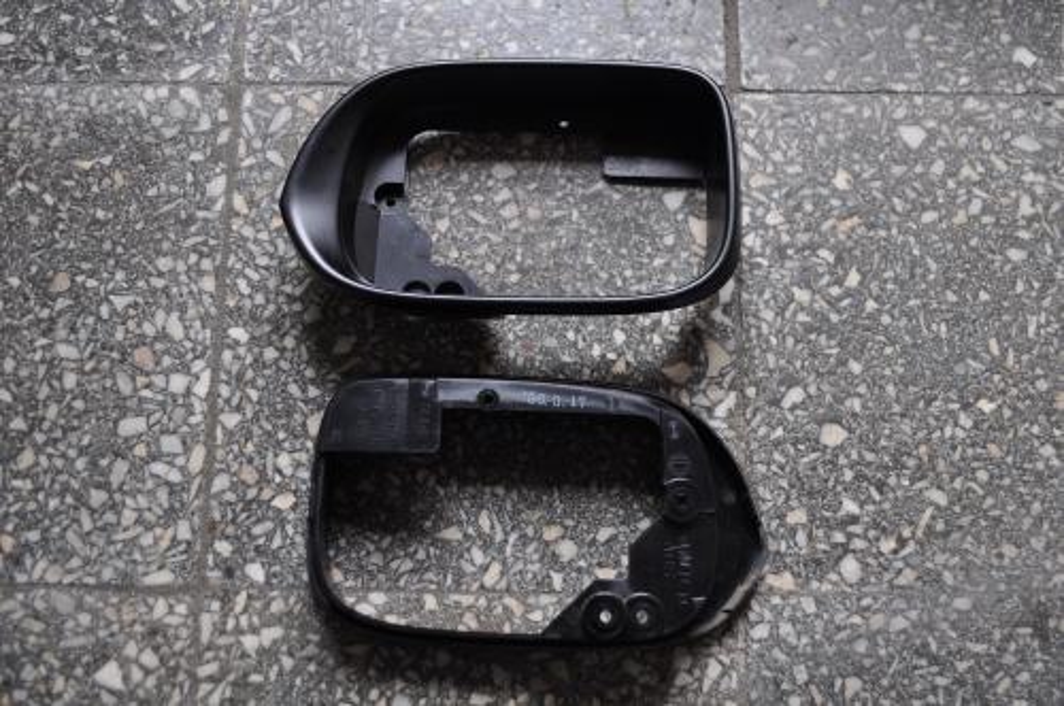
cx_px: 532
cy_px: 353
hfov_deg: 53.2
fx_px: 1063
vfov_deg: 36.8
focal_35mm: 36
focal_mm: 24
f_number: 4.2
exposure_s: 1/80
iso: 400
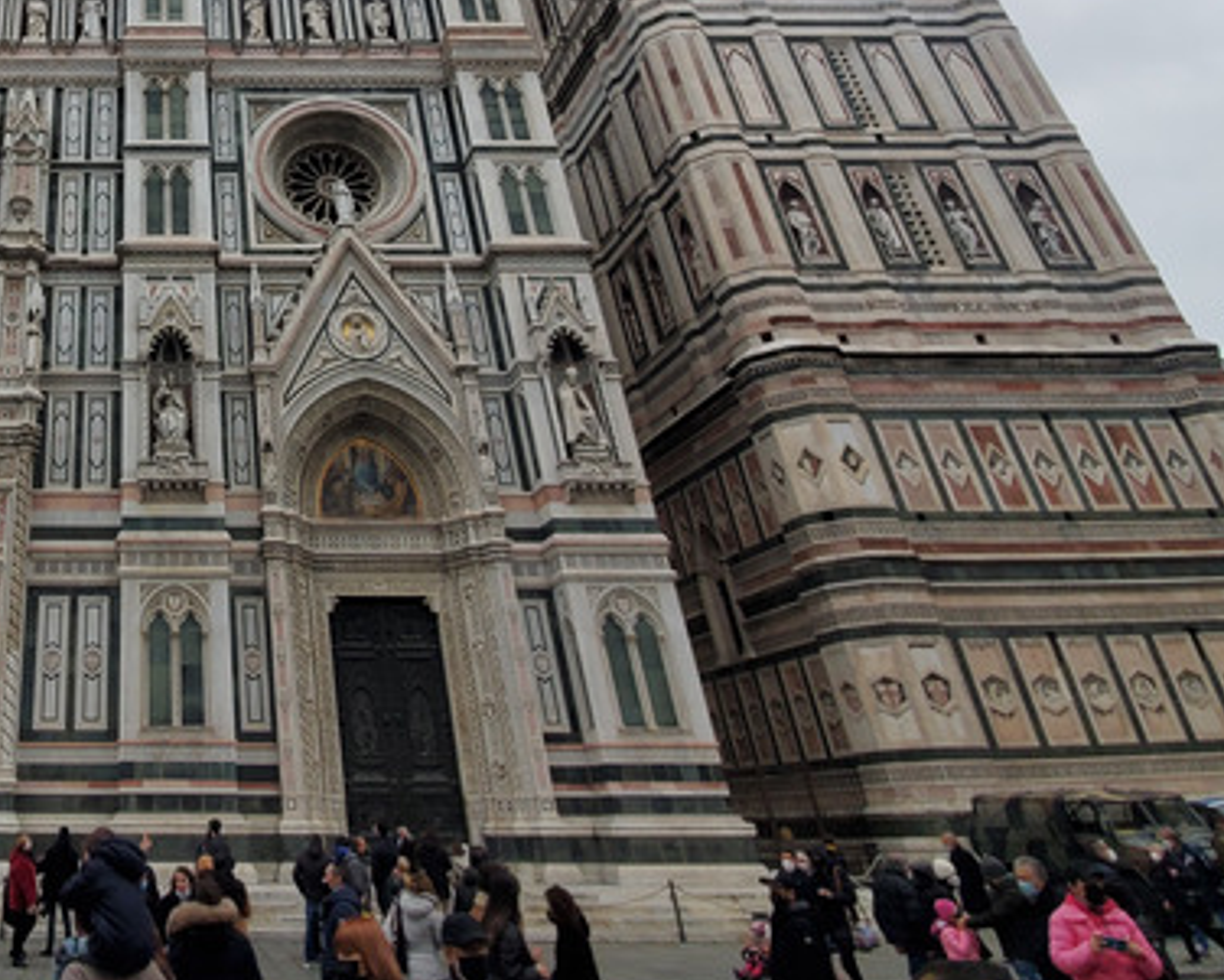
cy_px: 153
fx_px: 978
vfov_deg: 49.1
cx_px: 114
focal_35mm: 27
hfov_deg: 55.3
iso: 64
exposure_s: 1/100
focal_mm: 1.8
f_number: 2.2
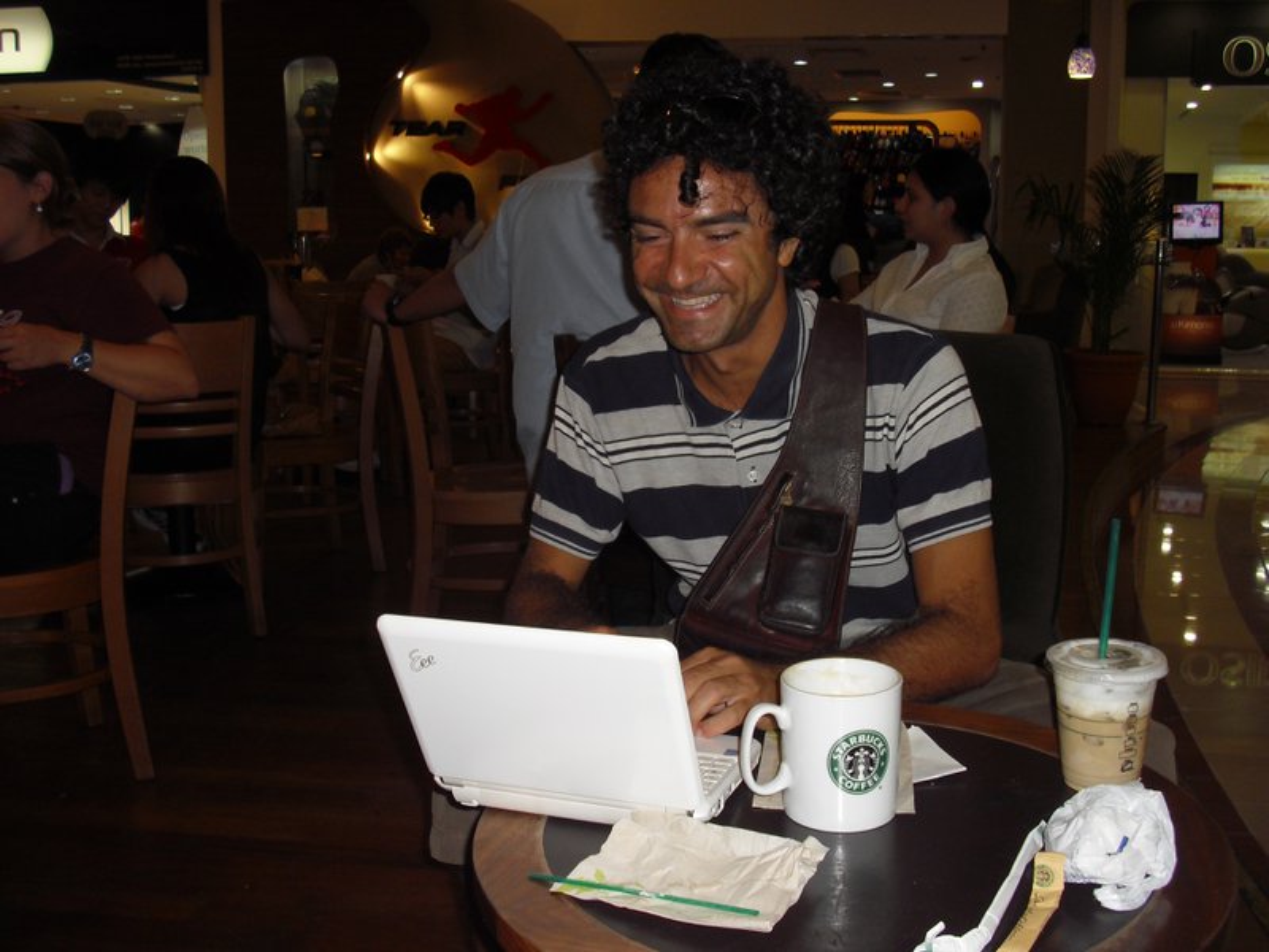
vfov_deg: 37.7
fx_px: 1393
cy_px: 476
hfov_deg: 49.0
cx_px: 634
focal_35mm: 38
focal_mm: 6.2
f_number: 2.8
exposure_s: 1/60
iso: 100
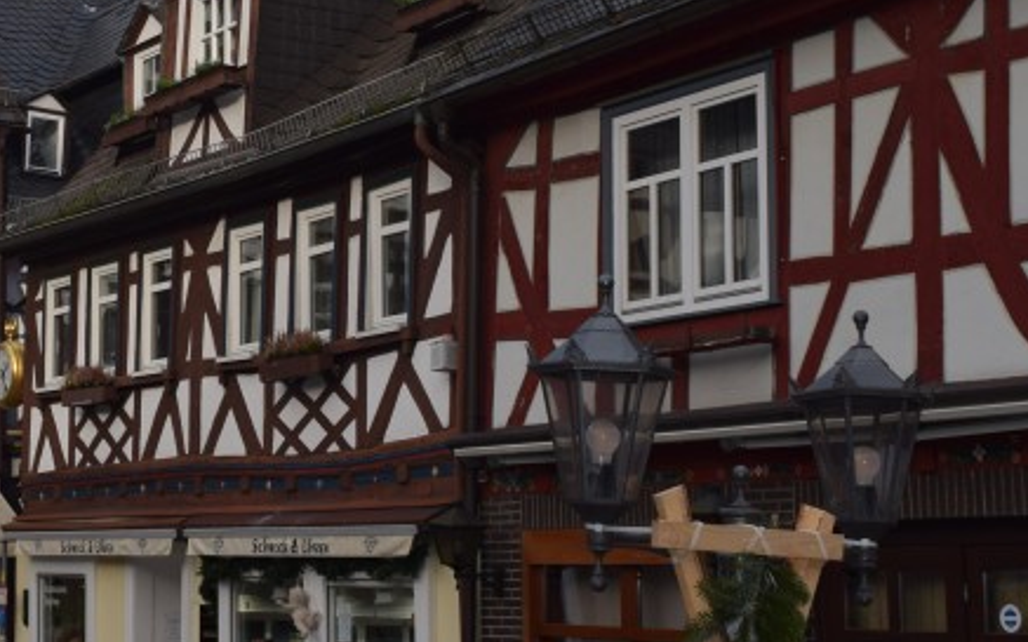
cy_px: 212
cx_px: 186
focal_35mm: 75
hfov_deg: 26.8
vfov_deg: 17.3
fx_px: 2106
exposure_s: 1/160
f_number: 6.3
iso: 100
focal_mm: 21
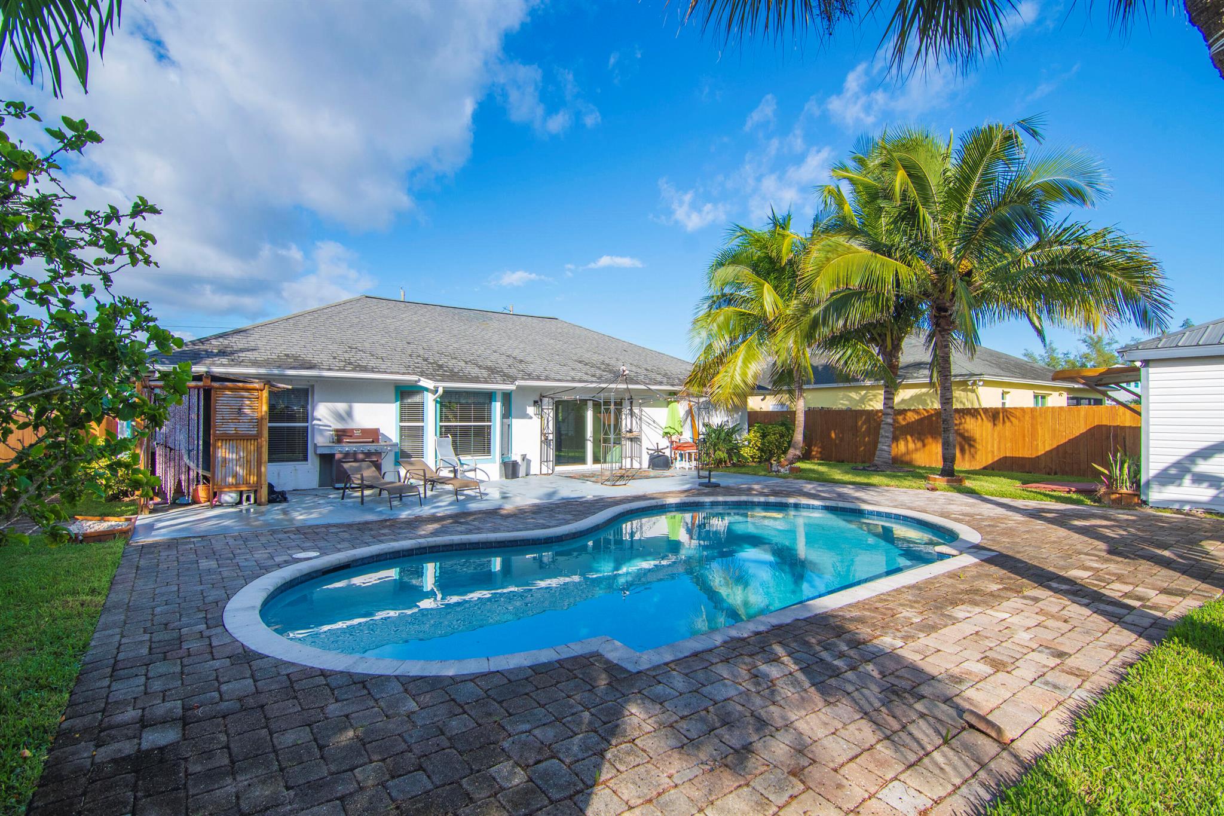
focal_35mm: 24
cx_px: 612
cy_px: 408
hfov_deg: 73.7
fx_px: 816
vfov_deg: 53.1
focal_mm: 16
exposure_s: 1/500
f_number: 8
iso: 320
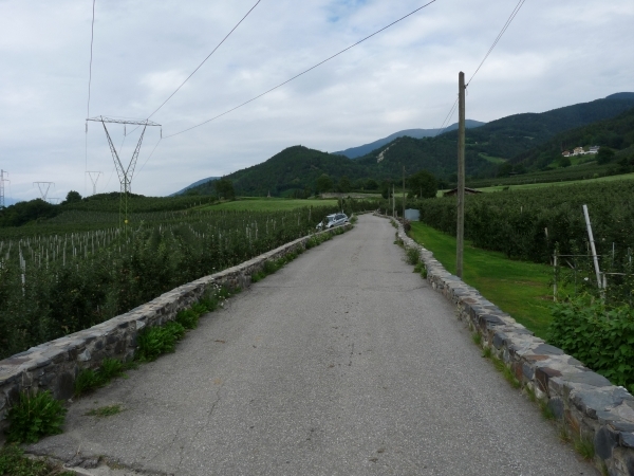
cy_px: 238
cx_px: 317
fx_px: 495
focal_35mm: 27
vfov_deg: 51.4
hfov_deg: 65.3
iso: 100
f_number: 5.6
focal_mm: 4.8
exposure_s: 1/320
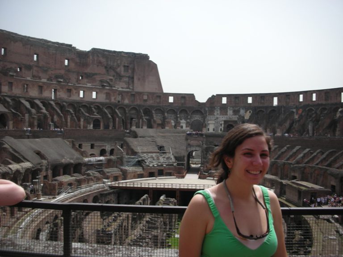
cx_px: 172
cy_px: 128
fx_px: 347
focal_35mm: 35
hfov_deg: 52.6
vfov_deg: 40.7
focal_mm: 5.8
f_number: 8.5
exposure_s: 1/77.3
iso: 50
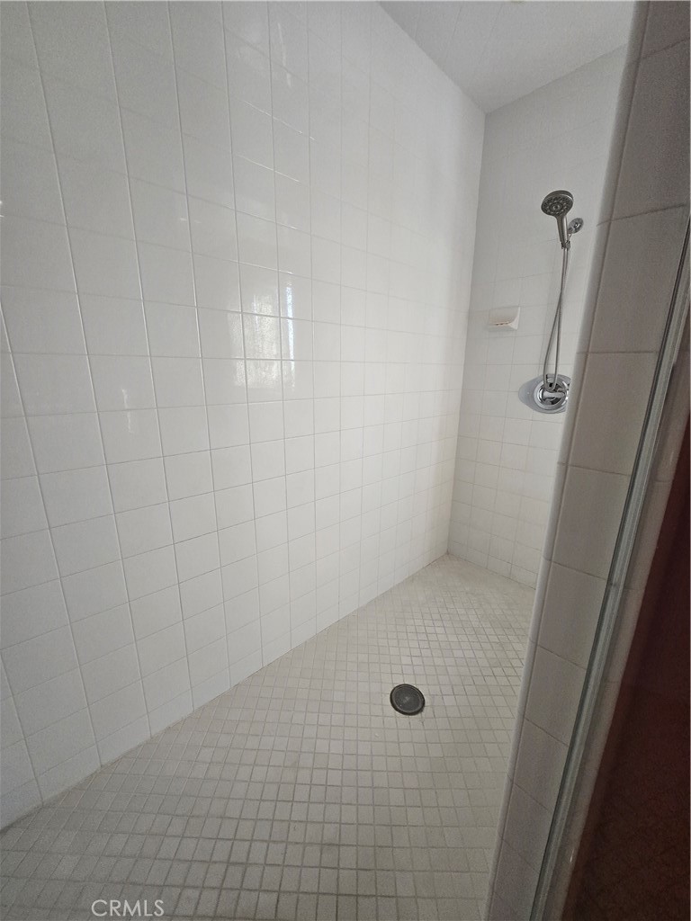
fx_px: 346
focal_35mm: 13
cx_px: 346
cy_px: 460
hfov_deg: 89.9
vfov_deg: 106.2
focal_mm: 1.7
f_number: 2.2
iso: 160
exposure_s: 1/60
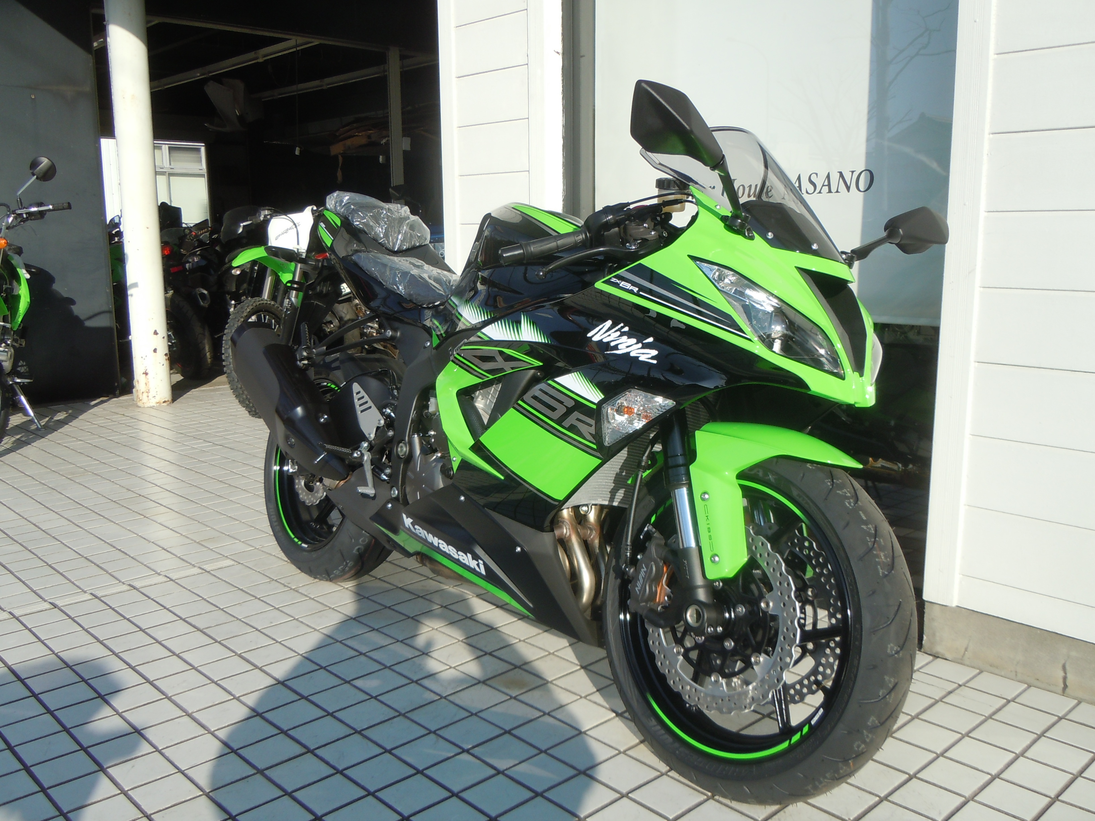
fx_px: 949
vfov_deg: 46.8
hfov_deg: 60.0
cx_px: 548
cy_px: 410
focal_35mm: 30
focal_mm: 5.4
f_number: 3.5
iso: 100
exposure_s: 1/800
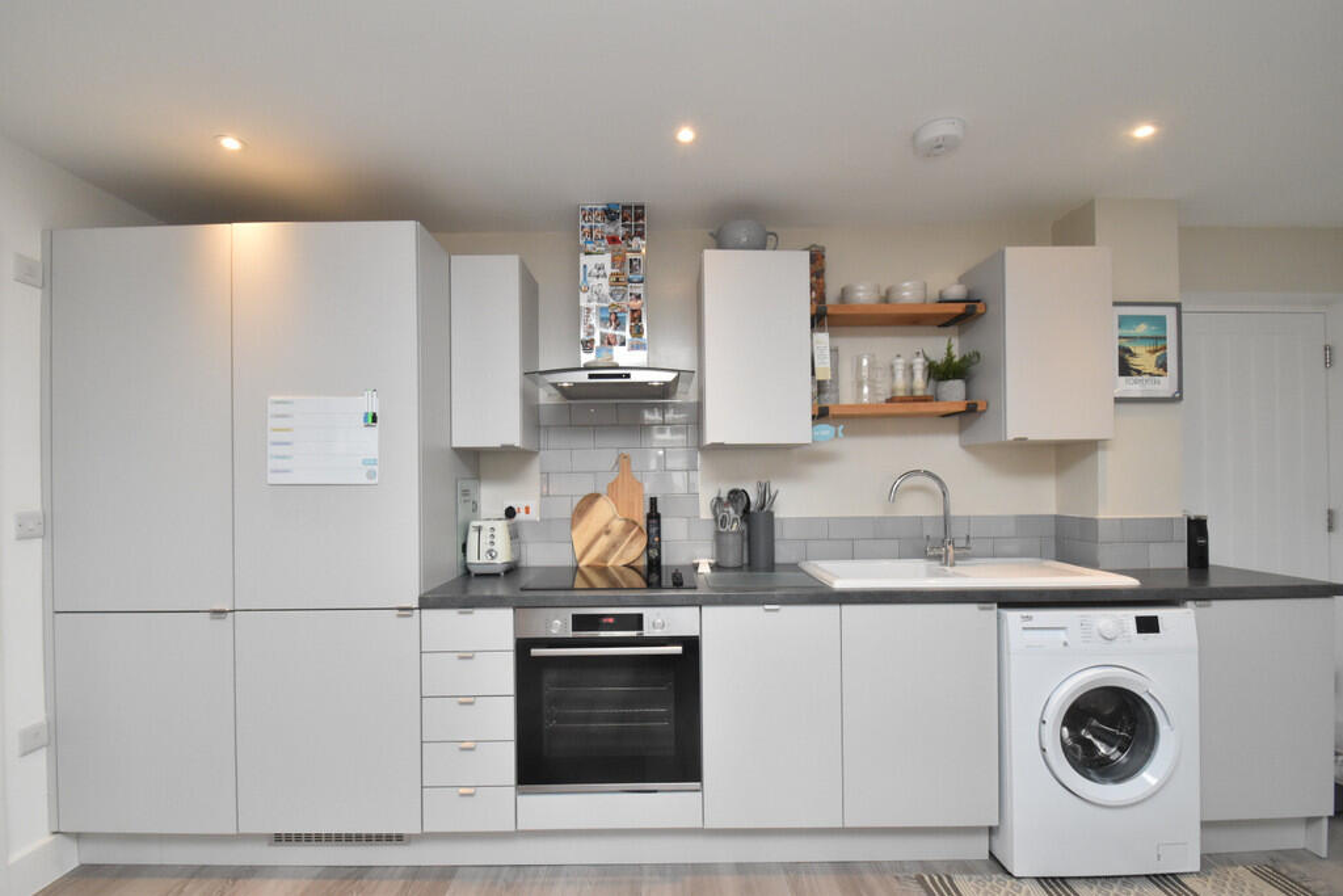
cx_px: 672
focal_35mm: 15
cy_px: 448
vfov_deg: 77.3
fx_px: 560
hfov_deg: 100.4
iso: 1600
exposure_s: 1/60
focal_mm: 10
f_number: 10
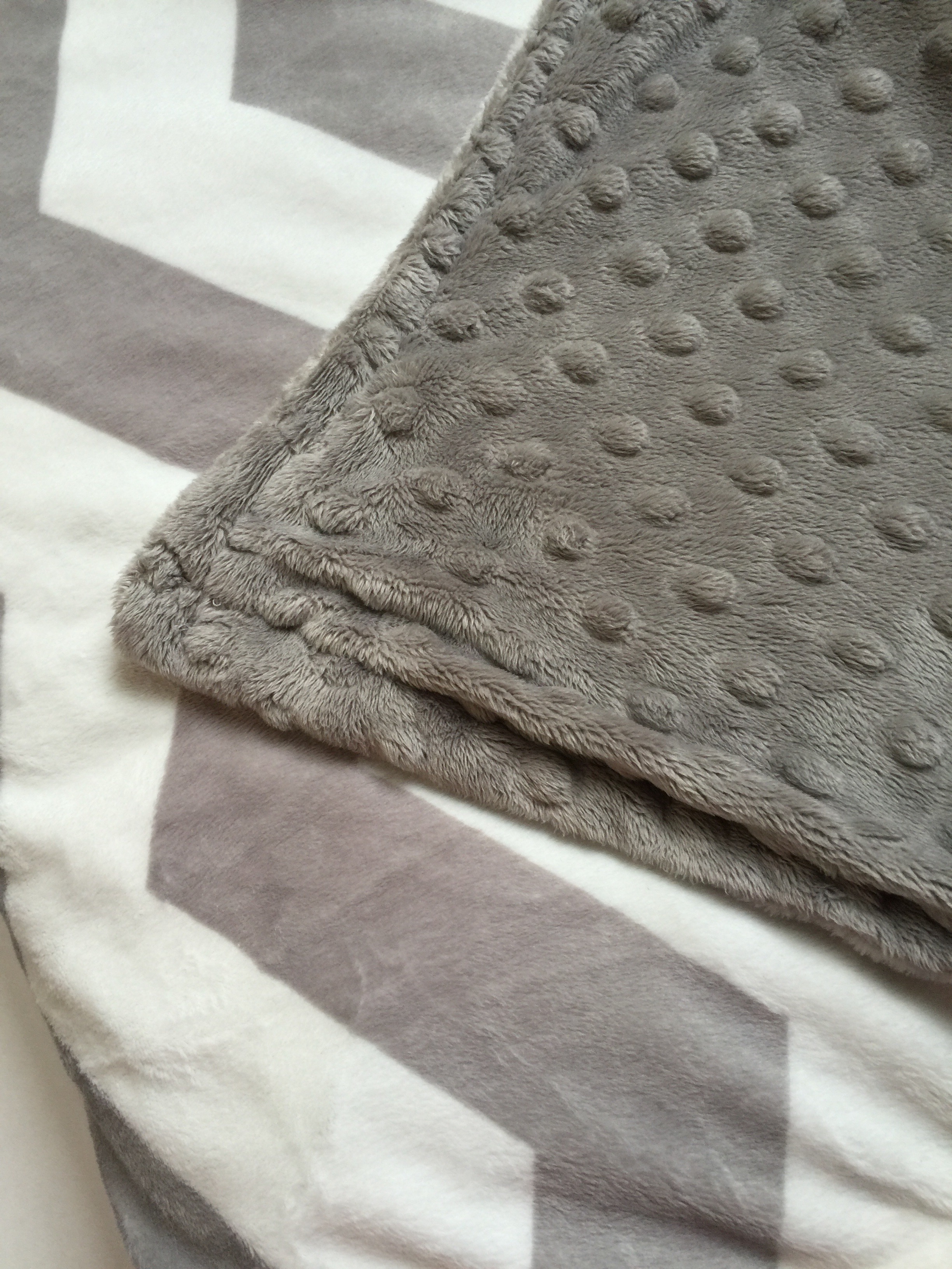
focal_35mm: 29
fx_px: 1063
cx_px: 476
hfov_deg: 48.2
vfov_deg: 61.7
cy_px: 634
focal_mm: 4.15
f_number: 2.2
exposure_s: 1/30
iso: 32
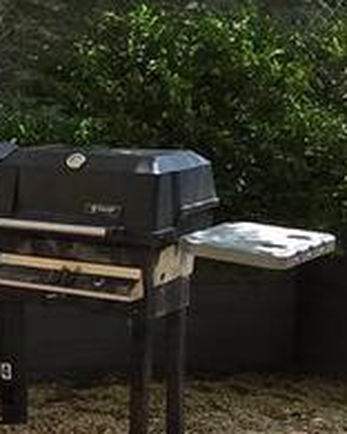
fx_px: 1284
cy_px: 229
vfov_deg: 19.2
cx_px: -478
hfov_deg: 12.3
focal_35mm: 100
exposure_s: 1/2000
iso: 100
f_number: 2.2
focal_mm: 2.2
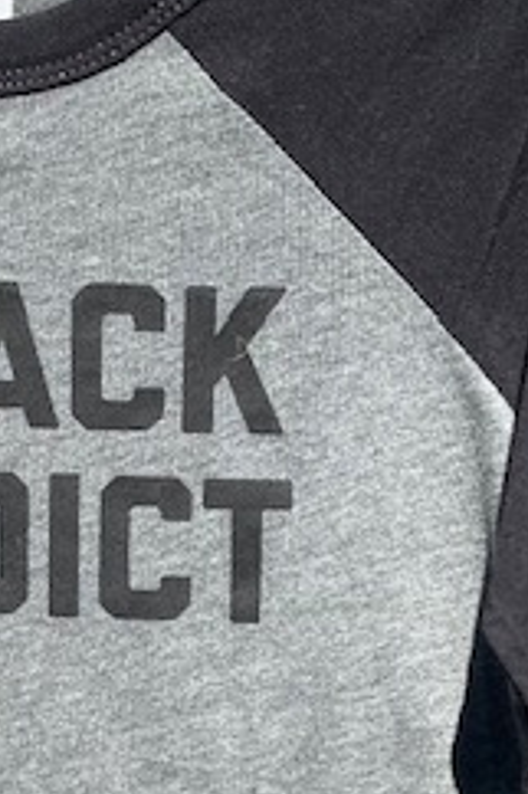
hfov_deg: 9.5
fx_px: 3150
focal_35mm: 143
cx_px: 26
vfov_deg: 14.3
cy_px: 581
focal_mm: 6
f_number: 2
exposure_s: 1/978
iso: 25
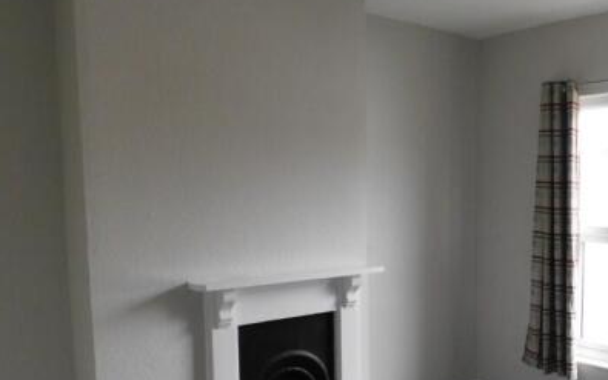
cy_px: 241
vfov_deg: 35.1
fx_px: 597
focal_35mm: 36
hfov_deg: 52.0
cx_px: 446
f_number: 3
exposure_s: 1/30
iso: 320
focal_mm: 4
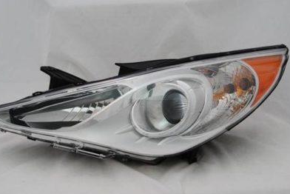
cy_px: 100
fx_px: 319
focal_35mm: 40
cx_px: 134
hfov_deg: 48.8
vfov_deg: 33.8
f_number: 11
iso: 100
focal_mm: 23
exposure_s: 1/2.5
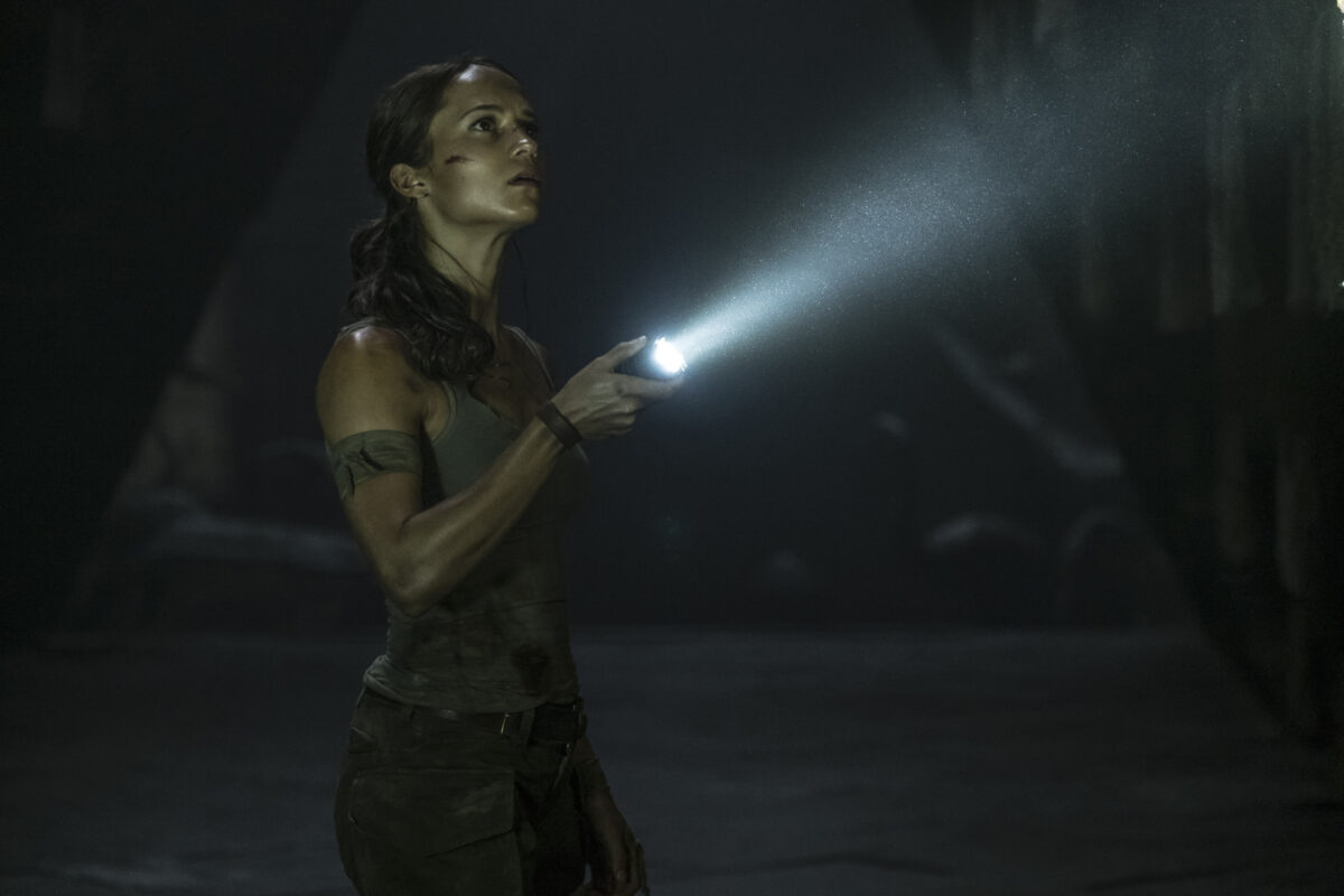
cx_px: 672
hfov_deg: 18.3
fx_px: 4181
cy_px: 448
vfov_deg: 12.2
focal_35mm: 112
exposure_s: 1/125
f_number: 3.2
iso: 1600
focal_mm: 74.4
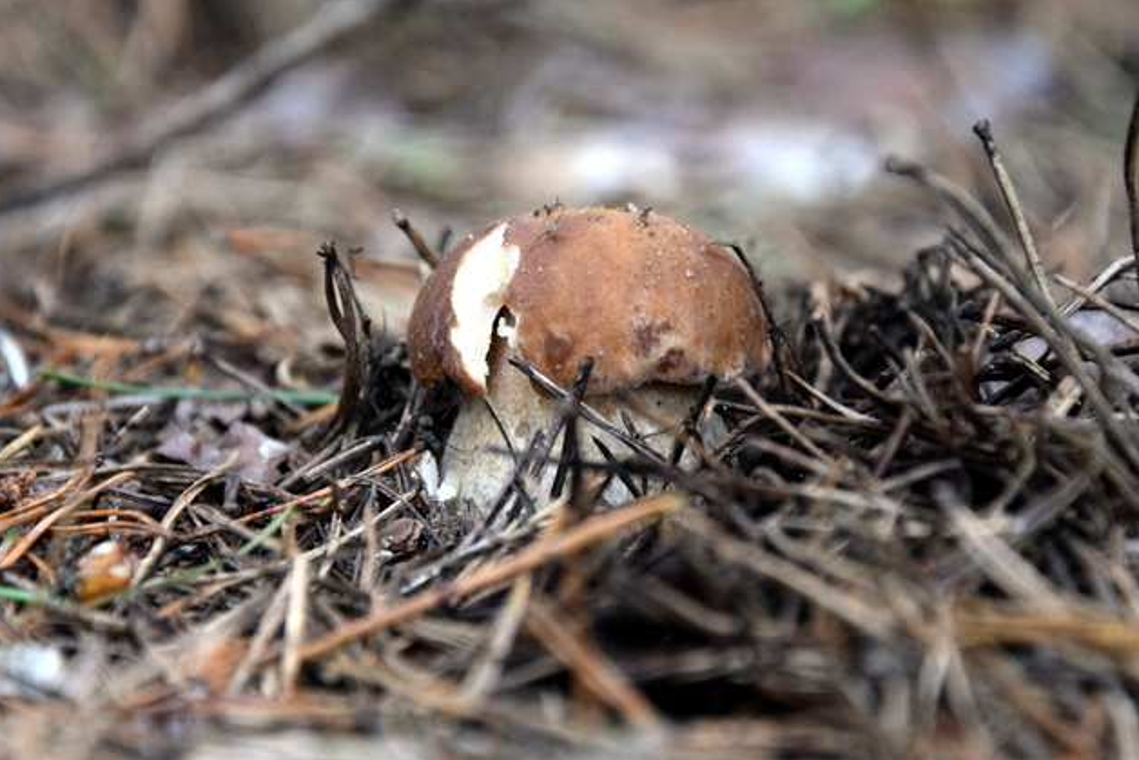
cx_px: 588
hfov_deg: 10.3
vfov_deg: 6.8
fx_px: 6349
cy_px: 337
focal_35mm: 201
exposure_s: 1/125
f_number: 5.6
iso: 1800
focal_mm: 105
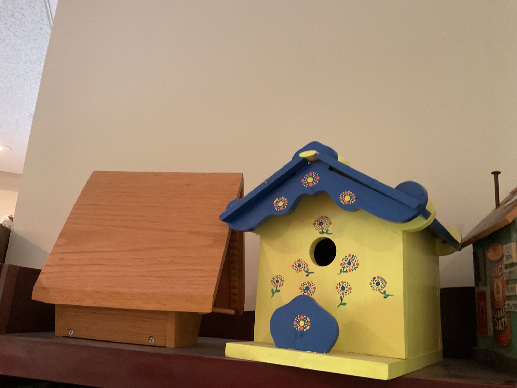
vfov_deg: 48.2
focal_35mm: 29
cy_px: 194
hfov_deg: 61.7
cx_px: 258
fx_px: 433
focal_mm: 3
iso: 250
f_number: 1.8
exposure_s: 1/30
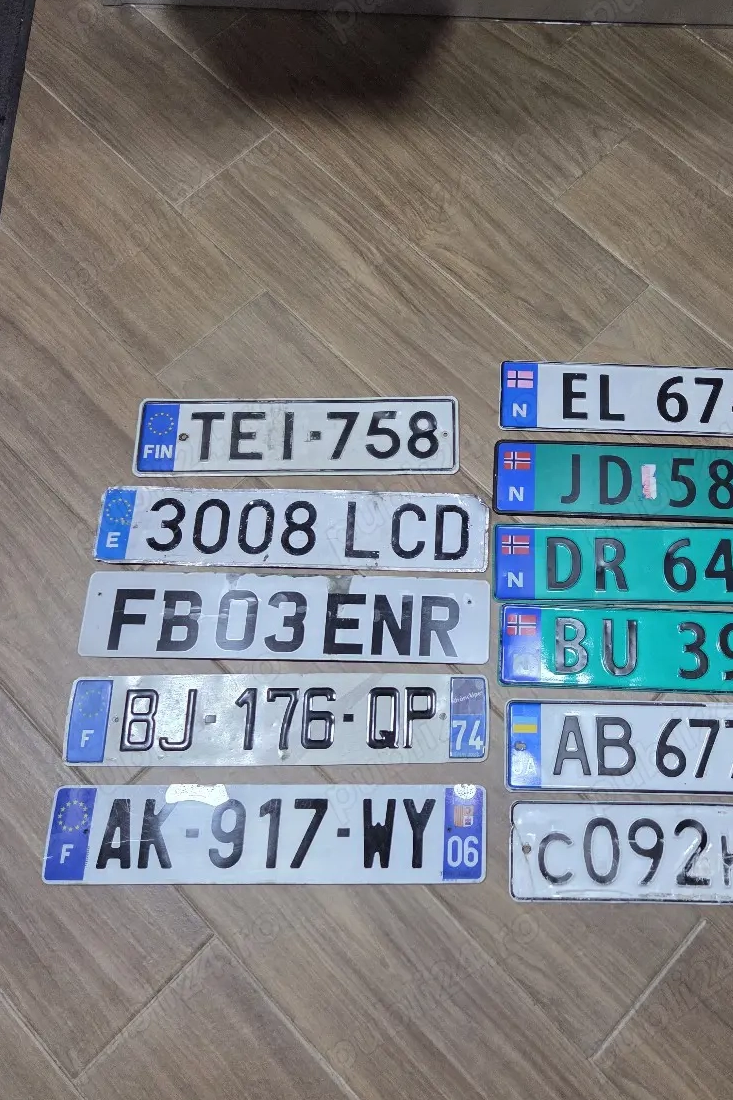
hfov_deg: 44.2
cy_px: 512
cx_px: 498
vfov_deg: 63.6
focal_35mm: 29
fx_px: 886
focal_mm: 5.4
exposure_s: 1/101
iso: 400
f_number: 1.8
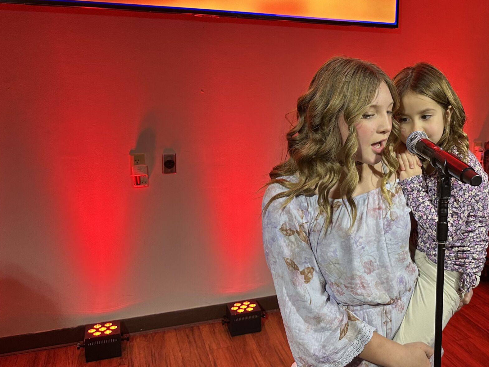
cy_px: 162
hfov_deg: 45.7
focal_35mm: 39
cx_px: 383
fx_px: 551
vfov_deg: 36.8
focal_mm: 6.86
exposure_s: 1/60
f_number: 1.78
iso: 250
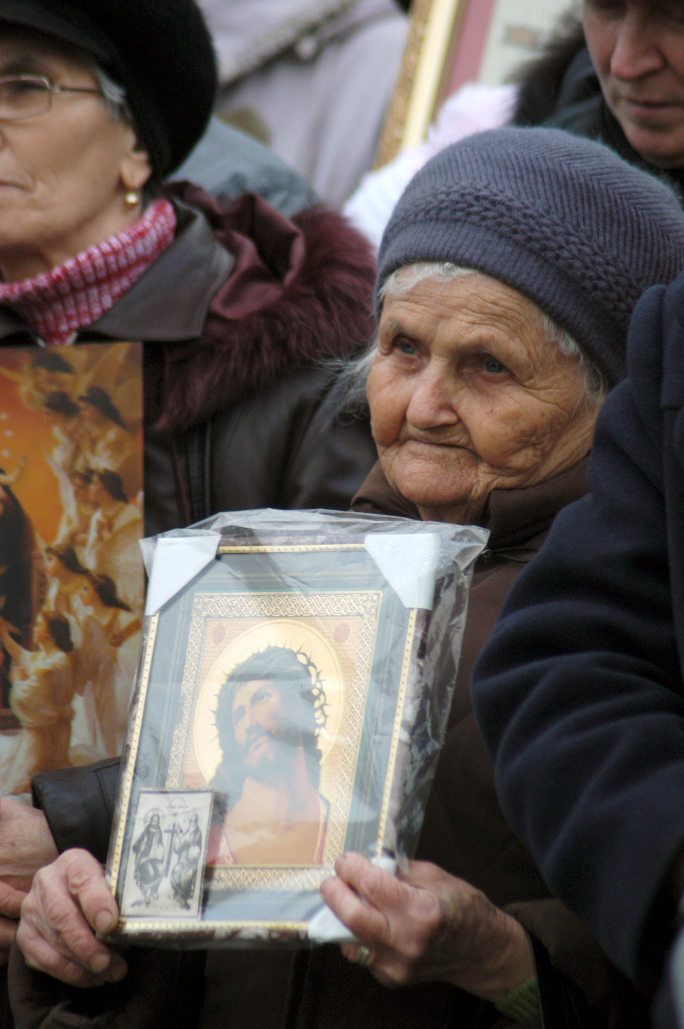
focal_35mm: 285
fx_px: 8137
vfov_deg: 7.2
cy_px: 514
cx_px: 342
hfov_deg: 4.8
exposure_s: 1/320
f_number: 4.8
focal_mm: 190
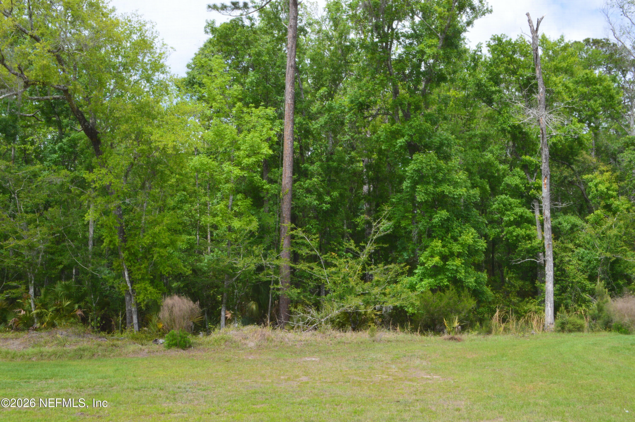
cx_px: 318
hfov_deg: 53.2
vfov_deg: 36.8
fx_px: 634
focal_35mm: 36
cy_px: 211
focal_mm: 24
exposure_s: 1/200
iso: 400
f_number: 10
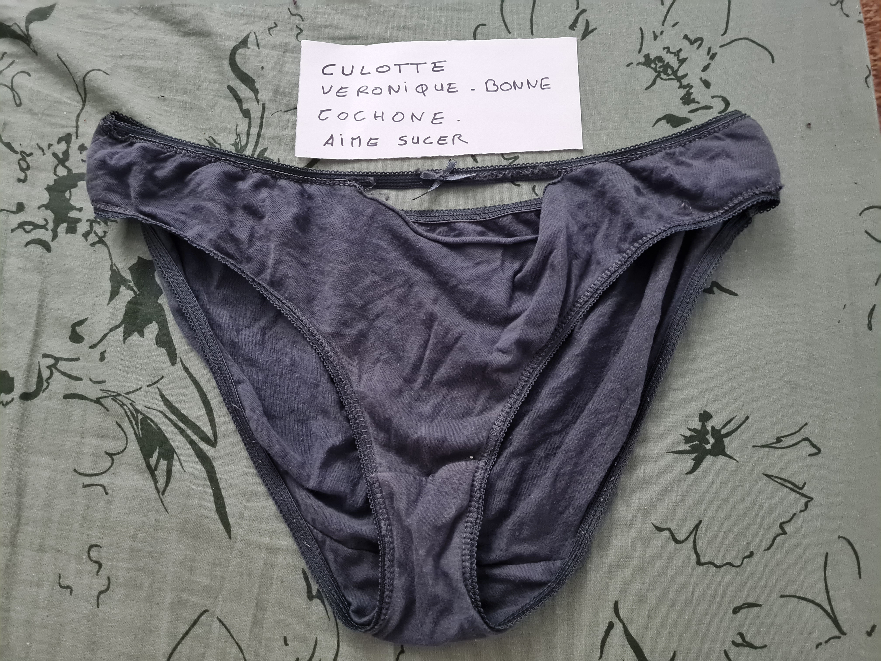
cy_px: 330
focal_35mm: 26
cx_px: 440
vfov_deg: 53.1
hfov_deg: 67.3
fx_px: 662
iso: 1000
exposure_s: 1/25
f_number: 1.8
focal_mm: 5.4
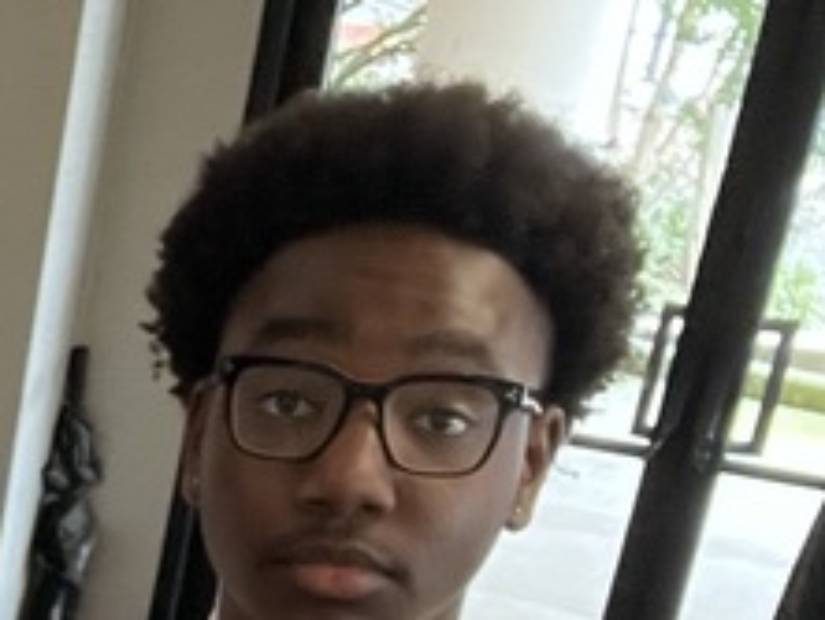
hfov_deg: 16.7
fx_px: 2529
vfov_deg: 12.7
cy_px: 1132
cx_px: -446
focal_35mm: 106
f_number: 2.2
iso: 400
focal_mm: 2.71
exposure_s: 1/40
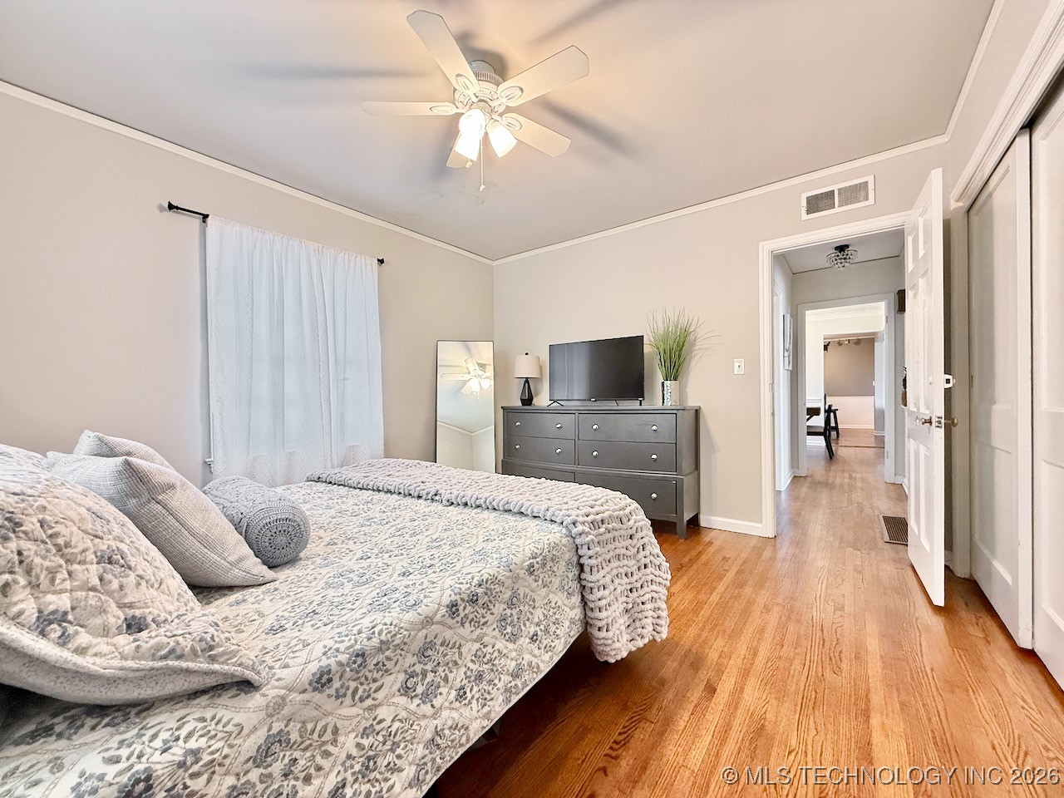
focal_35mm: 14
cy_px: 399
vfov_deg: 85.7
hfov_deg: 102.1
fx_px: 430
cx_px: 532
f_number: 2.2
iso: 500
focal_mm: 2.22
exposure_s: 1/60
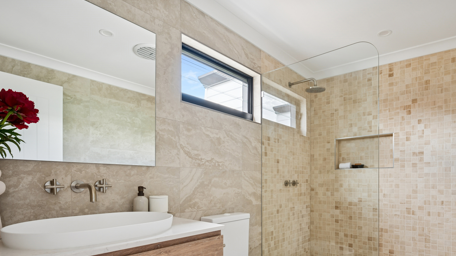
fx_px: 254
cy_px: 181
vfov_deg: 52.0
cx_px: 259
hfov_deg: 83.4
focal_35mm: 21
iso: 400
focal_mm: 16
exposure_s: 1/10
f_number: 9
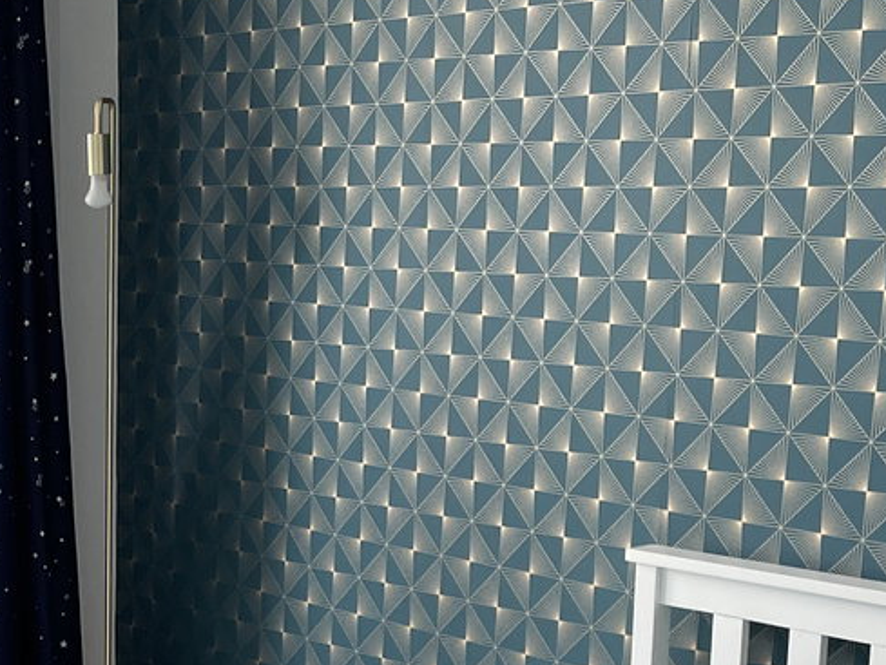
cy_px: 683
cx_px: 89
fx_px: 2176
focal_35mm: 85
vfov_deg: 16.9
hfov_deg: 22.5
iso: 64
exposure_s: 1/121
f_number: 1.6
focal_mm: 4.2
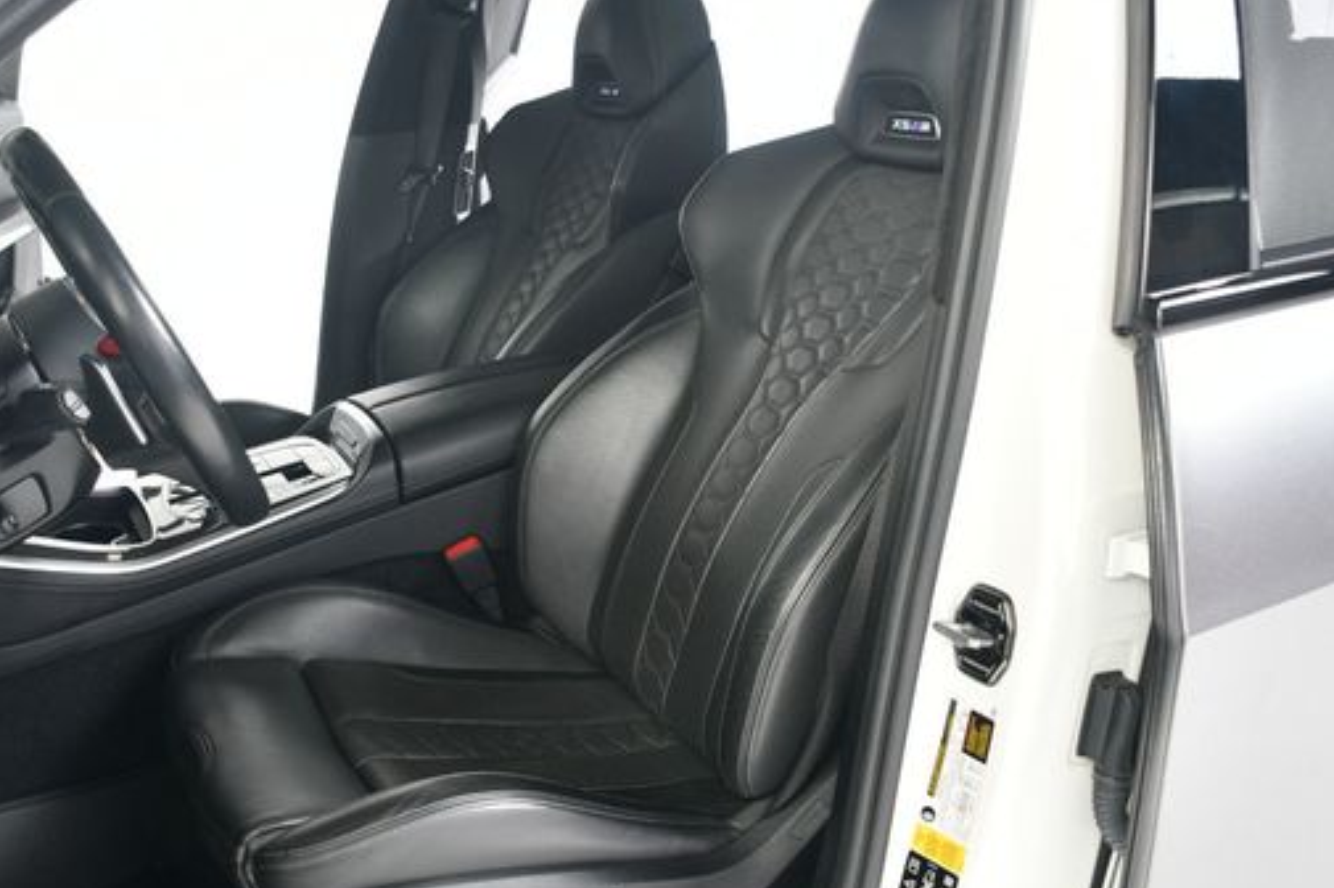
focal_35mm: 38
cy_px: 473
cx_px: 584
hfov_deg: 50.6
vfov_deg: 35.0
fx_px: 1407
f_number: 3.5
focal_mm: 20
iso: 100
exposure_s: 1/160
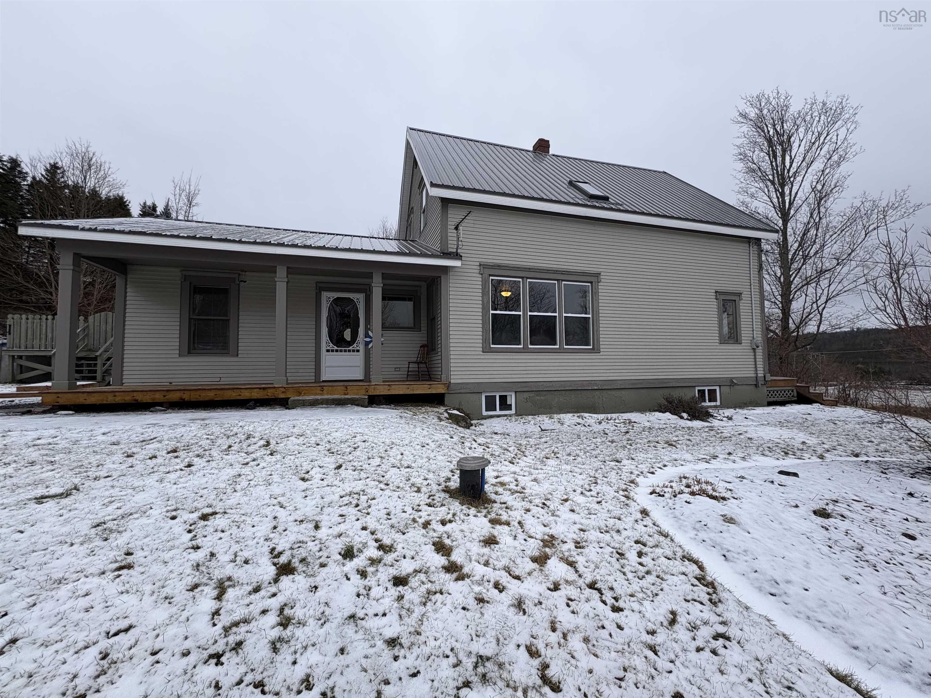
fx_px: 377
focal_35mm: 14
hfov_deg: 102.1
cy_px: 349
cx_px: 466
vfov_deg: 85.7
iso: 40
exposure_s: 1/377
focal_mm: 2.22
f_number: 2.2
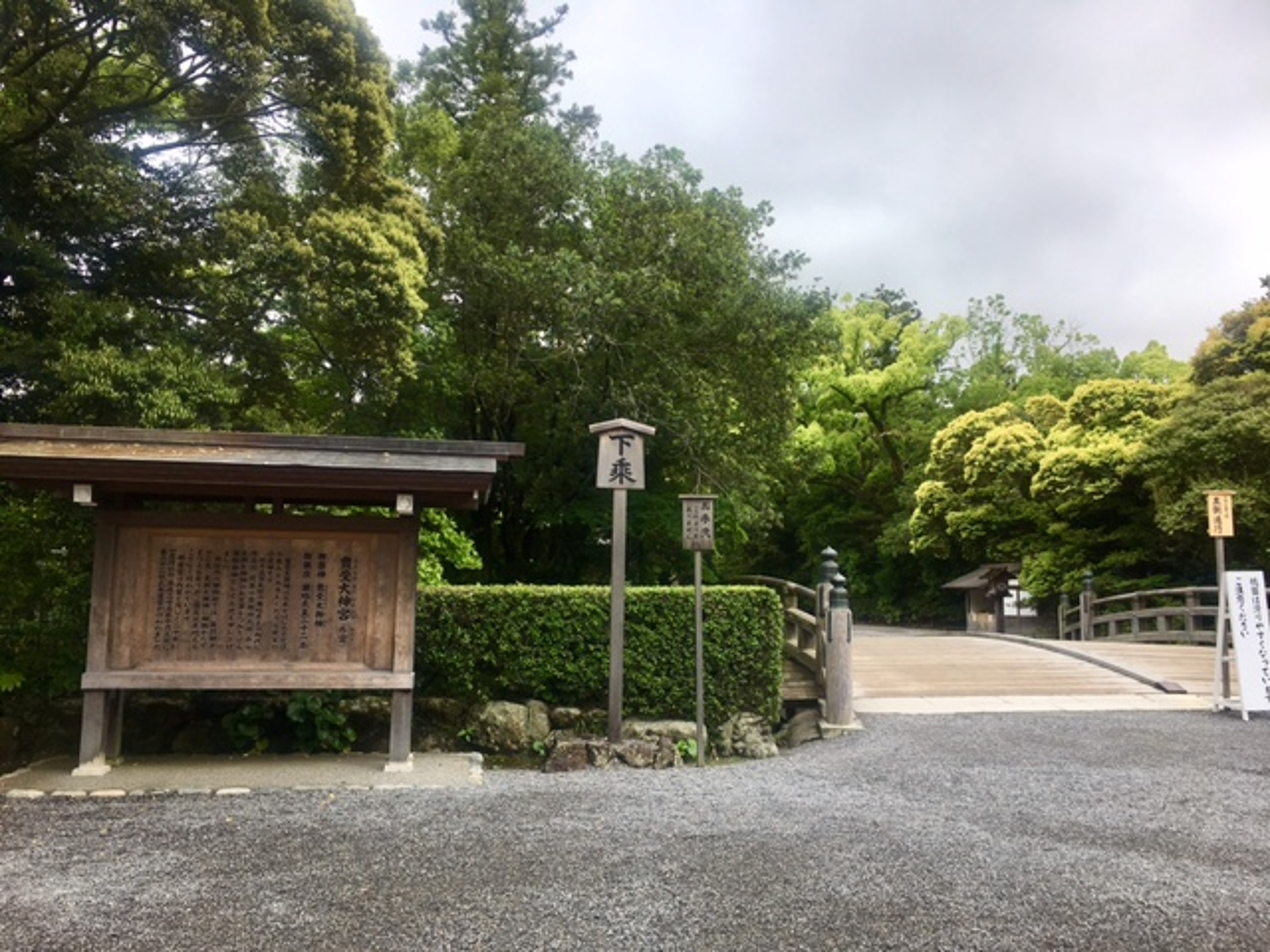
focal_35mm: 29
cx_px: 635
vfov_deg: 48.2
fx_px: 1064
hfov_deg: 61.7
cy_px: 476
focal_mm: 4.15
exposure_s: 1/668
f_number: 2.2
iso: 25
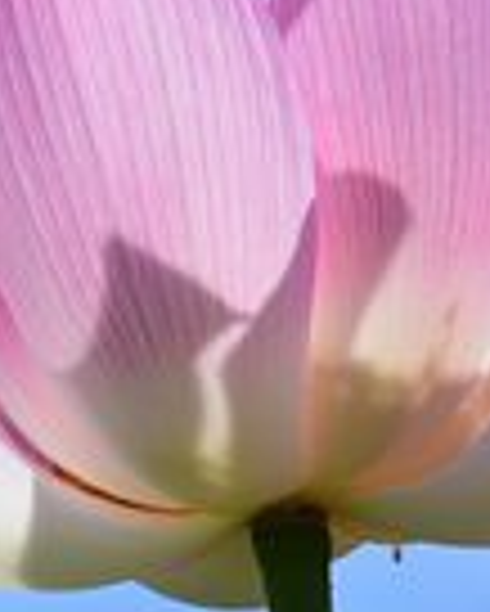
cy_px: 14
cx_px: 108
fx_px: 4889
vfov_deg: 7.1
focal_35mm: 270
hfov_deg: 5.7
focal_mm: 52
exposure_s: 1/1000
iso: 100
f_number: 5.6
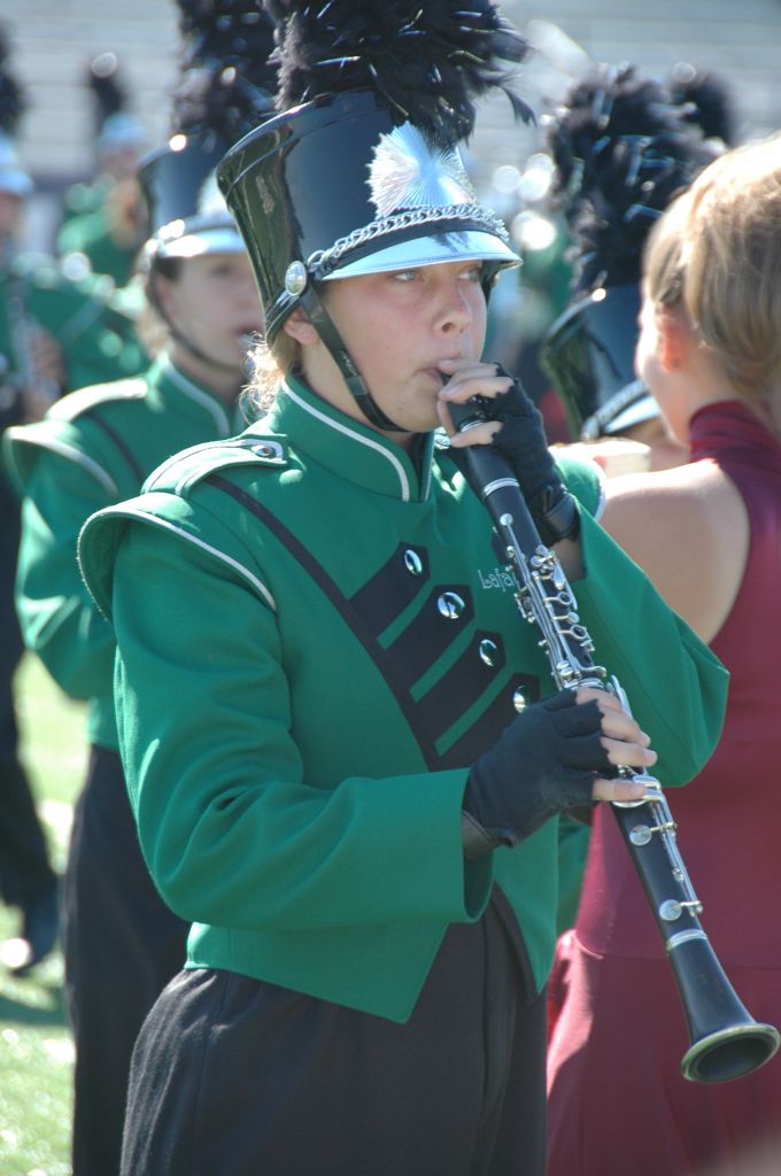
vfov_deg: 6.9
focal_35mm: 300
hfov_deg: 4.6
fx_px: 9788
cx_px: 390
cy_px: 588
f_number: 5.6
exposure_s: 1/200
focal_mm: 200
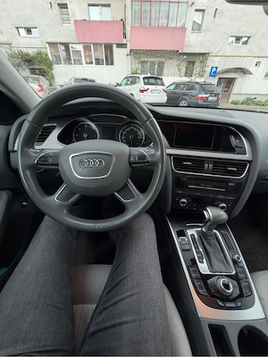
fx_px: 145
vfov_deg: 102.1
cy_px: 178
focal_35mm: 14
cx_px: 134
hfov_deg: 85.7
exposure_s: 1/121
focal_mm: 2.22
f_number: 2.2
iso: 160
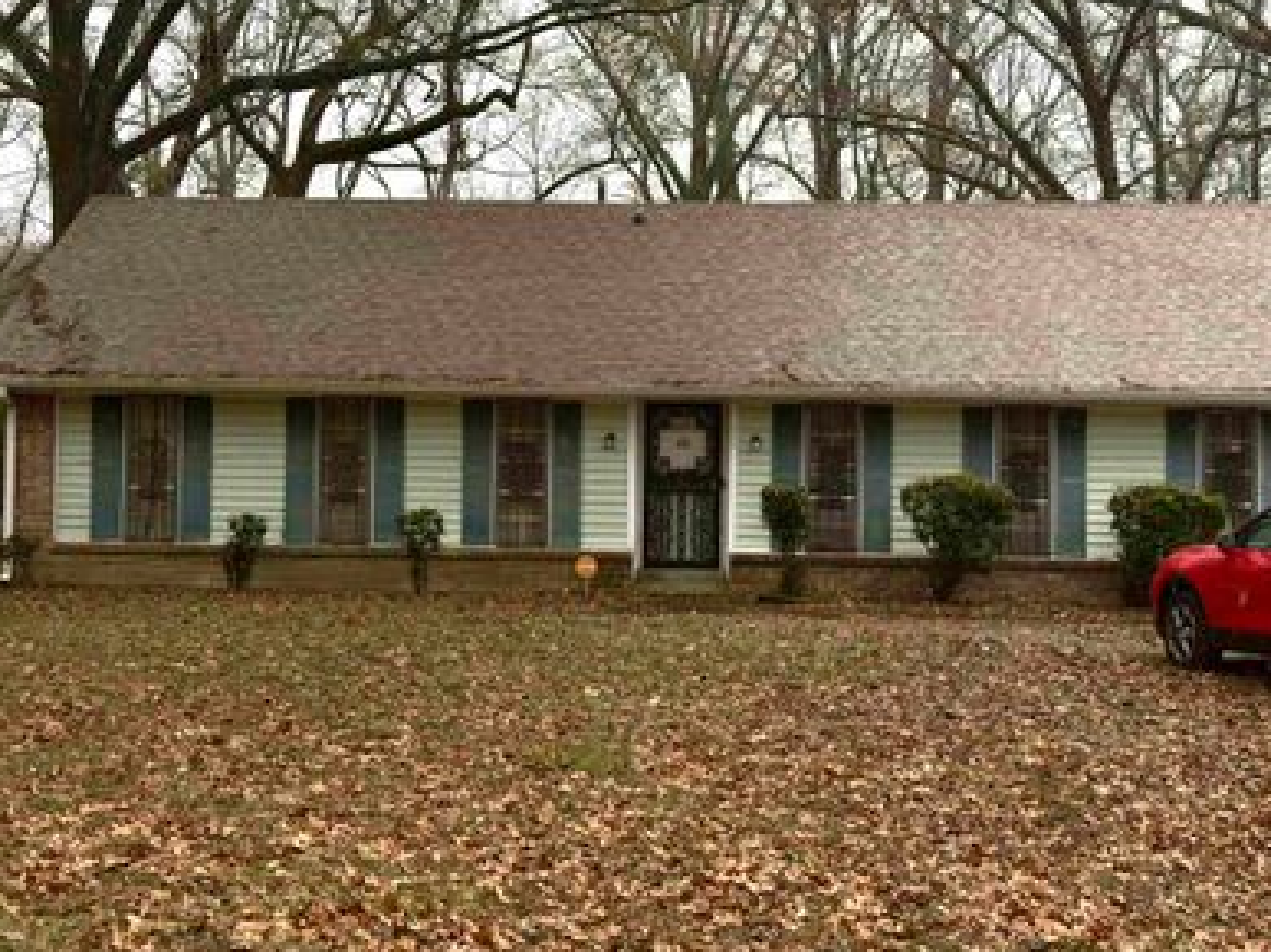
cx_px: 608
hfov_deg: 36.2
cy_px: 389
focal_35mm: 53
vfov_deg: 27.5
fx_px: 1945
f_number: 1.78
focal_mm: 6.76
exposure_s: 1/1029
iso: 100
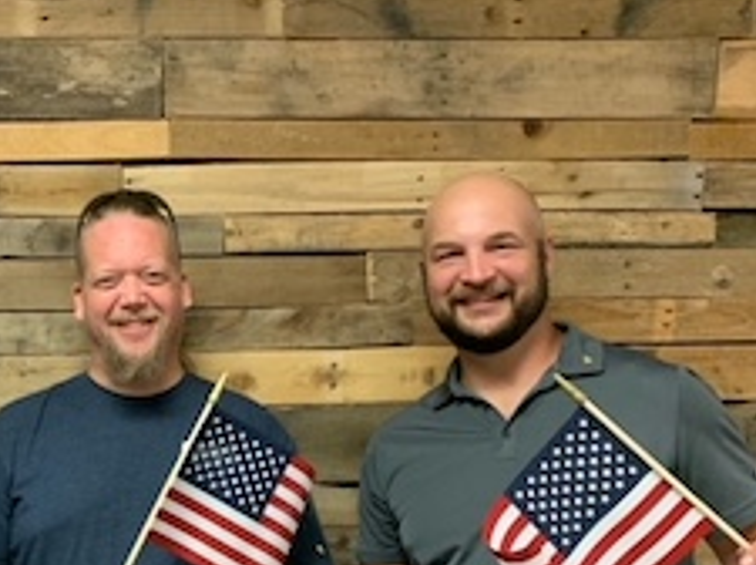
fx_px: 1090
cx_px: 124
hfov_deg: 36.6
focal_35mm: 50
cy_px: 498
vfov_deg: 28.0
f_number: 1.8
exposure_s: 1/60
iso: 320
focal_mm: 4.25
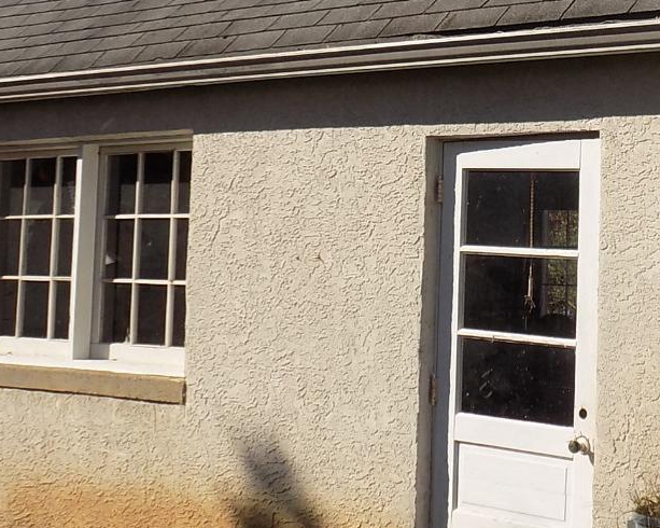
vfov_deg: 19.5
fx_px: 1523
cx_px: 530
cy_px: 142
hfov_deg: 24.1
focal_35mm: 78
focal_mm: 6.1
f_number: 3.4
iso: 80
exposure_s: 1/1000
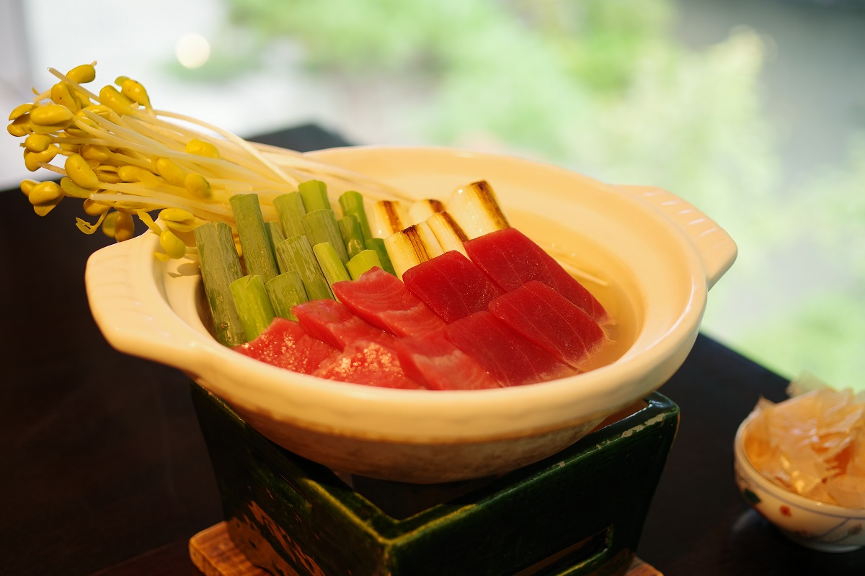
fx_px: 1297
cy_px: 288
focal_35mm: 54
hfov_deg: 36.9
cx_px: 432
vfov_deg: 25.1
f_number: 2.8
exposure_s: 1/15
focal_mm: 35
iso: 200
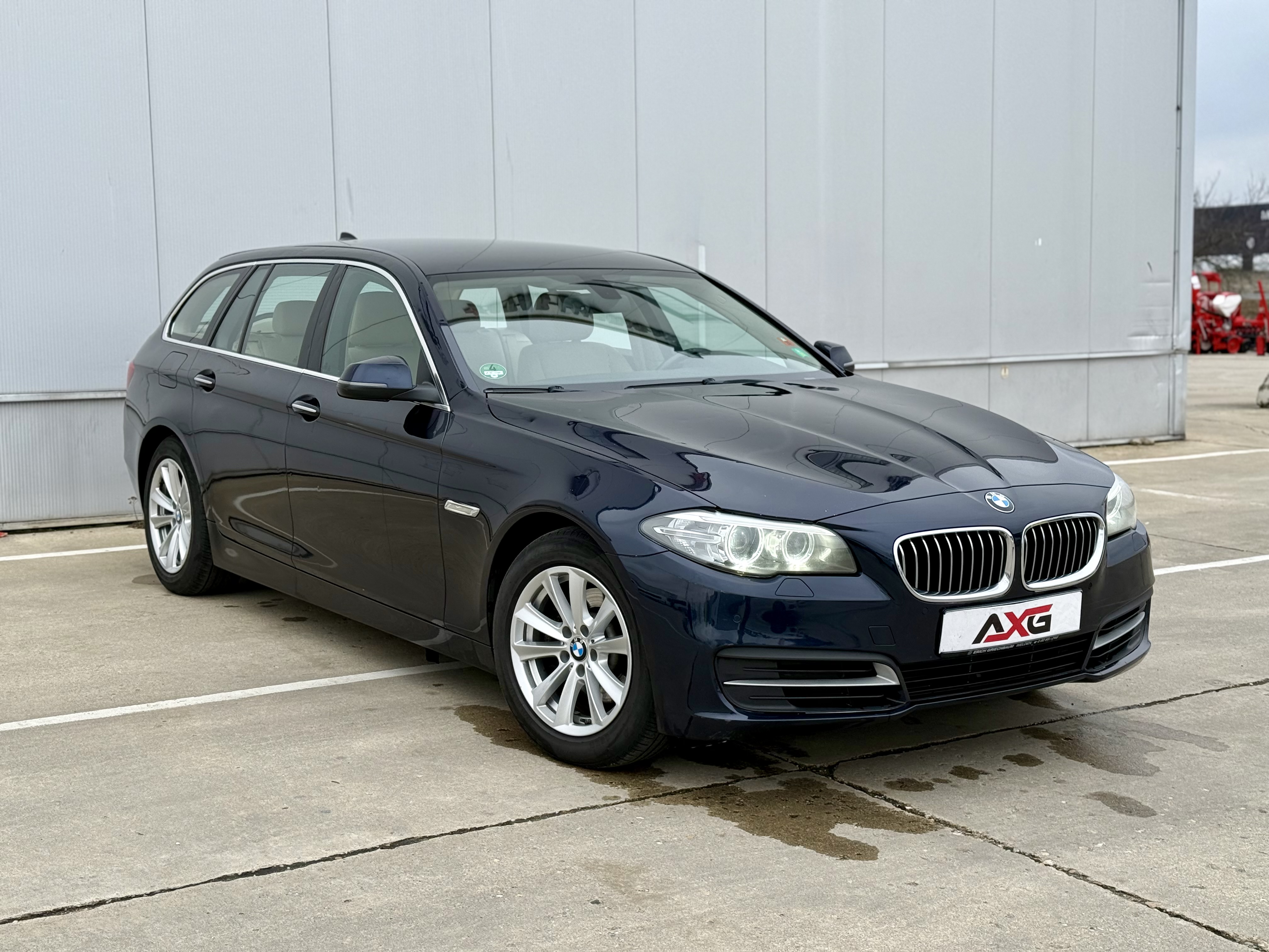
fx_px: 1760
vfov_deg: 30.3
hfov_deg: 39.7
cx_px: 634
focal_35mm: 48
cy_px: 476
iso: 64
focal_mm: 6.76
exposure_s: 1/794
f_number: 1.78
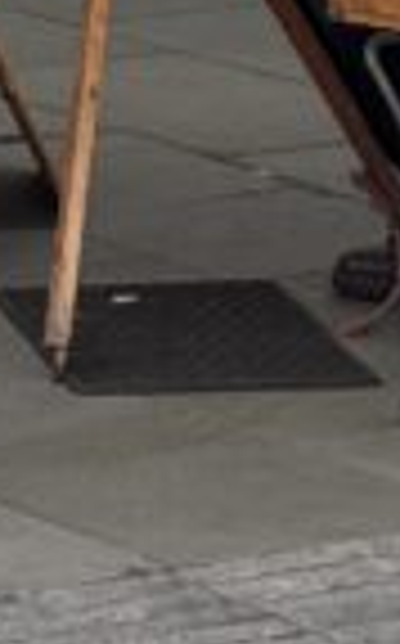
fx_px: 6386
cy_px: -1356
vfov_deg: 5.4
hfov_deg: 3.6
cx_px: -207
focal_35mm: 365
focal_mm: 6.76
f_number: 1.78
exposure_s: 1/237
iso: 64
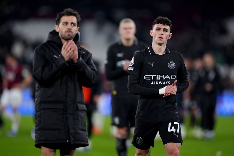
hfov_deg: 5.2
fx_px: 2599
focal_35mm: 400
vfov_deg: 3.4
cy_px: 78
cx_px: 117
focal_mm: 400
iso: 2000
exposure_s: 1/2000
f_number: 2.8
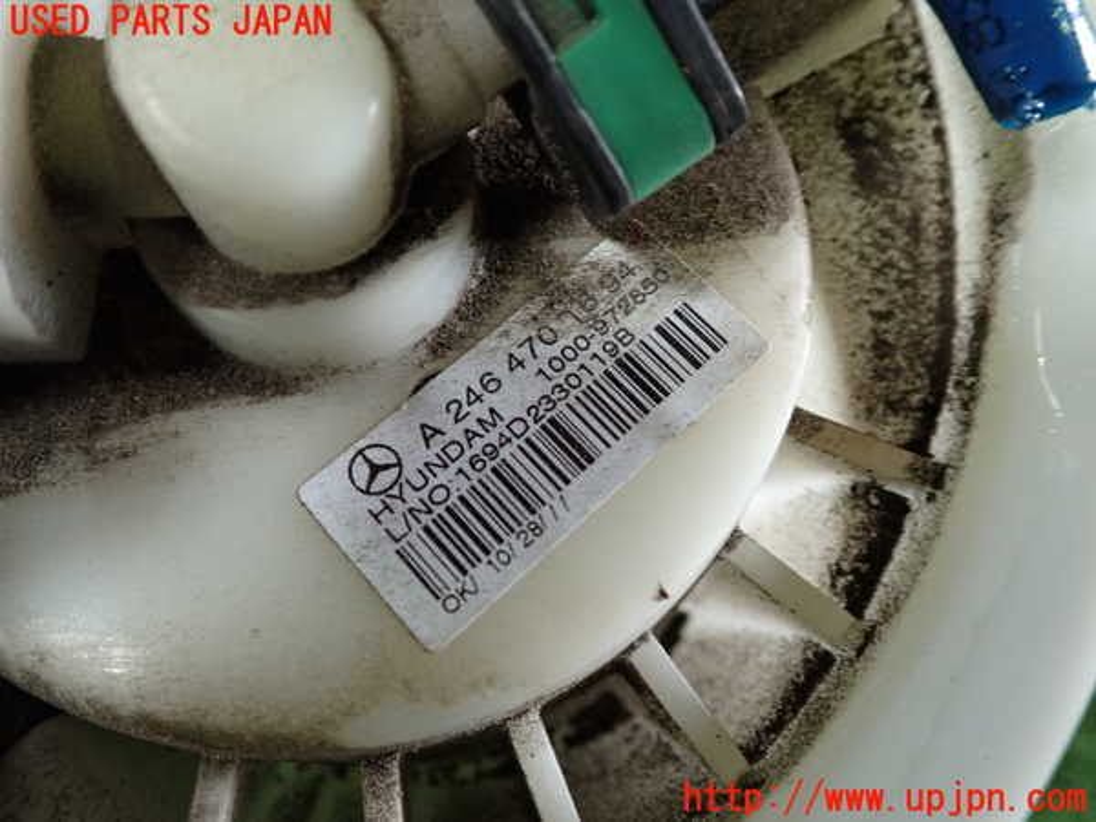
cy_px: 411
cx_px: 548
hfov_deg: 60.0
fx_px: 950
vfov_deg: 46.8
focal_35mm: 30
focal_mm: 5.4
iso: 320
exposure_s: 1/30
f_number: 2.3
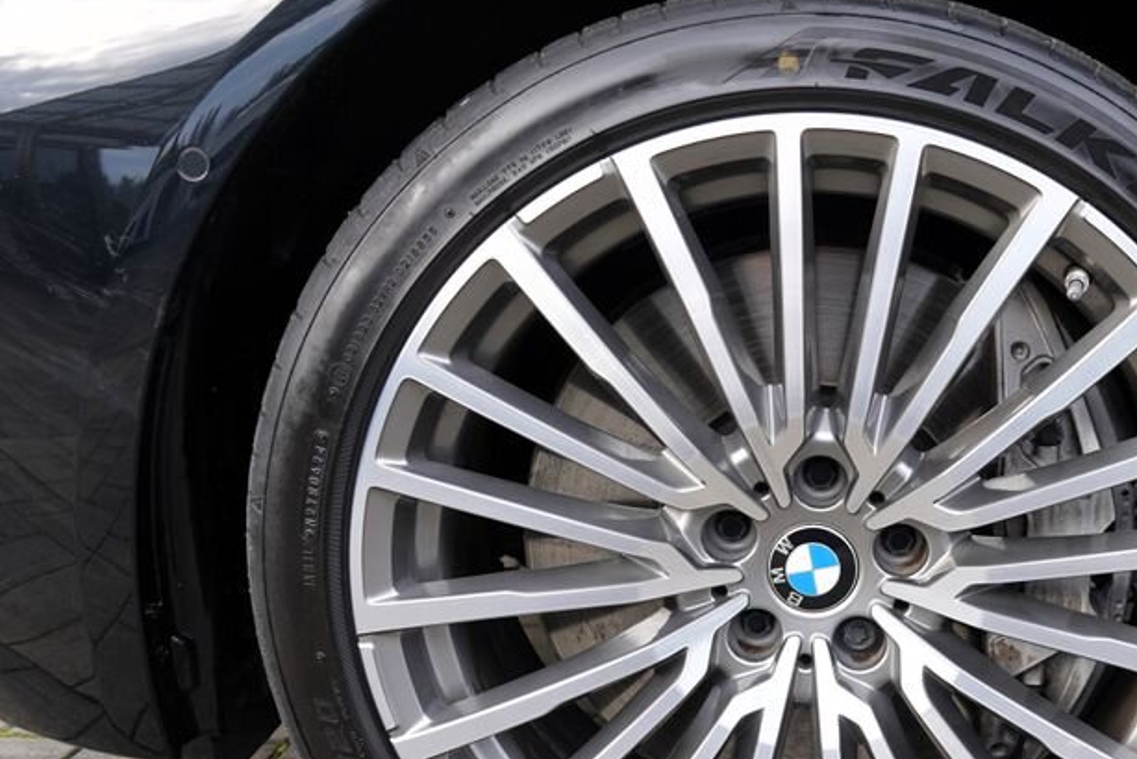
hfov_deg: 46.6
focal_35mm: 40
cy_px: 486
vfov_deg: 33.2
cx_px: 859
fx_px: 1264
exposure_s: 1/80
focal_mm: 24
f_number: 4.5
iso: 100
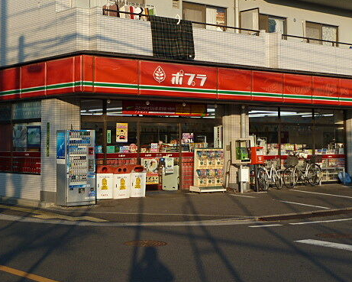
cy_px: 106
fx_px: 677
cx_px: 153
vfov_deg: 23.4
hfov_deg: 29.1
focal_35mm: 65
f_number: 4
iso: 80
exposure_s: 1/320
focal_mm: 7.9
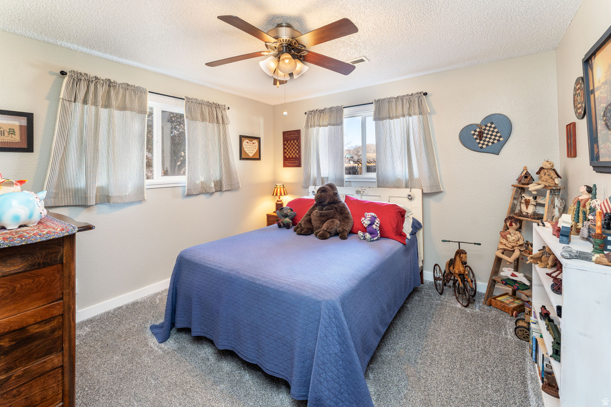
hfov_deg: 104.3
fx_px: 238
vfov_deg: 81.2
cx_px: 306
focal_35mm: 14
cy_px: 204
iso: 400
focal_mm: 14
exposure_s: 1/250
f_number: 8
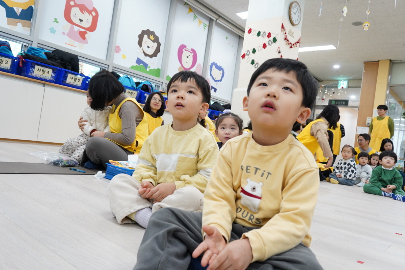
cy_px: 135
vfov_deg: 46.4
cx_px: 202
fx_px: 315
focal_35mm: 28
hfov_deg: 65.5
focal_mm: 28
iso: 2500
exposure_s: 1/60
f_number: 7.1
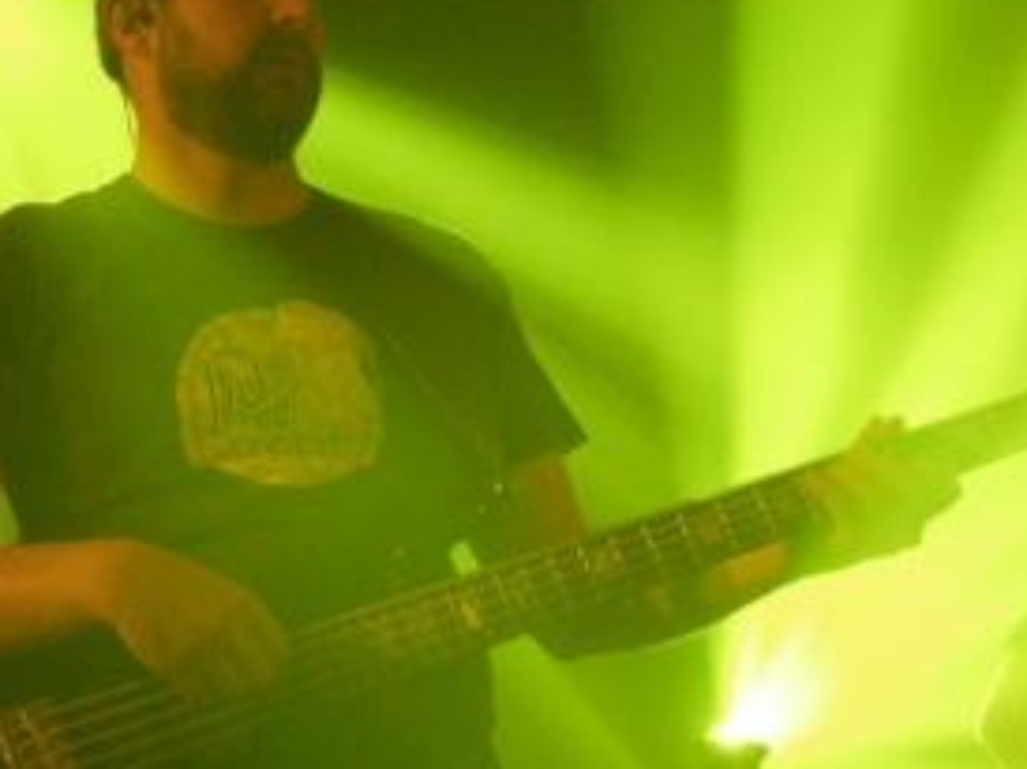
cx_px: 326
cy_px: 334
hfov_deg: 11.0
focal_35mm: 180
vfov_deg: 8.2
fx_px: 5336
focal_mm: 19.6
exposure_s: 1/30
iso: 800
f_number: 5.8
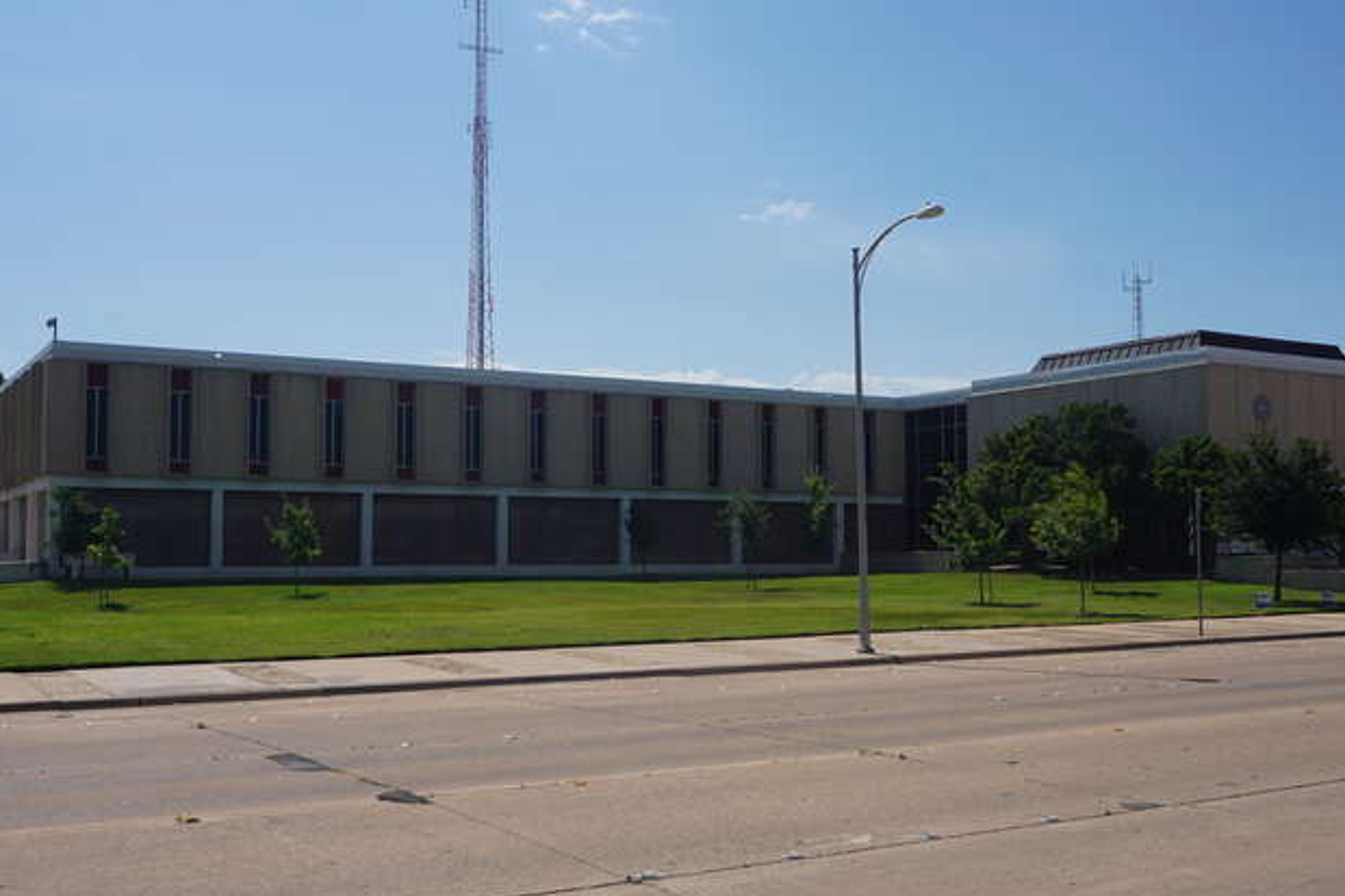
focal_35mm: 41
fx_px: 1518
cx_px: 746
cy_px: 491
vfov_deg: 32.9
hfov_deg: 47.7
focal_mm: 21
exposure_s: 1/320
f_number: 11
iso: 100
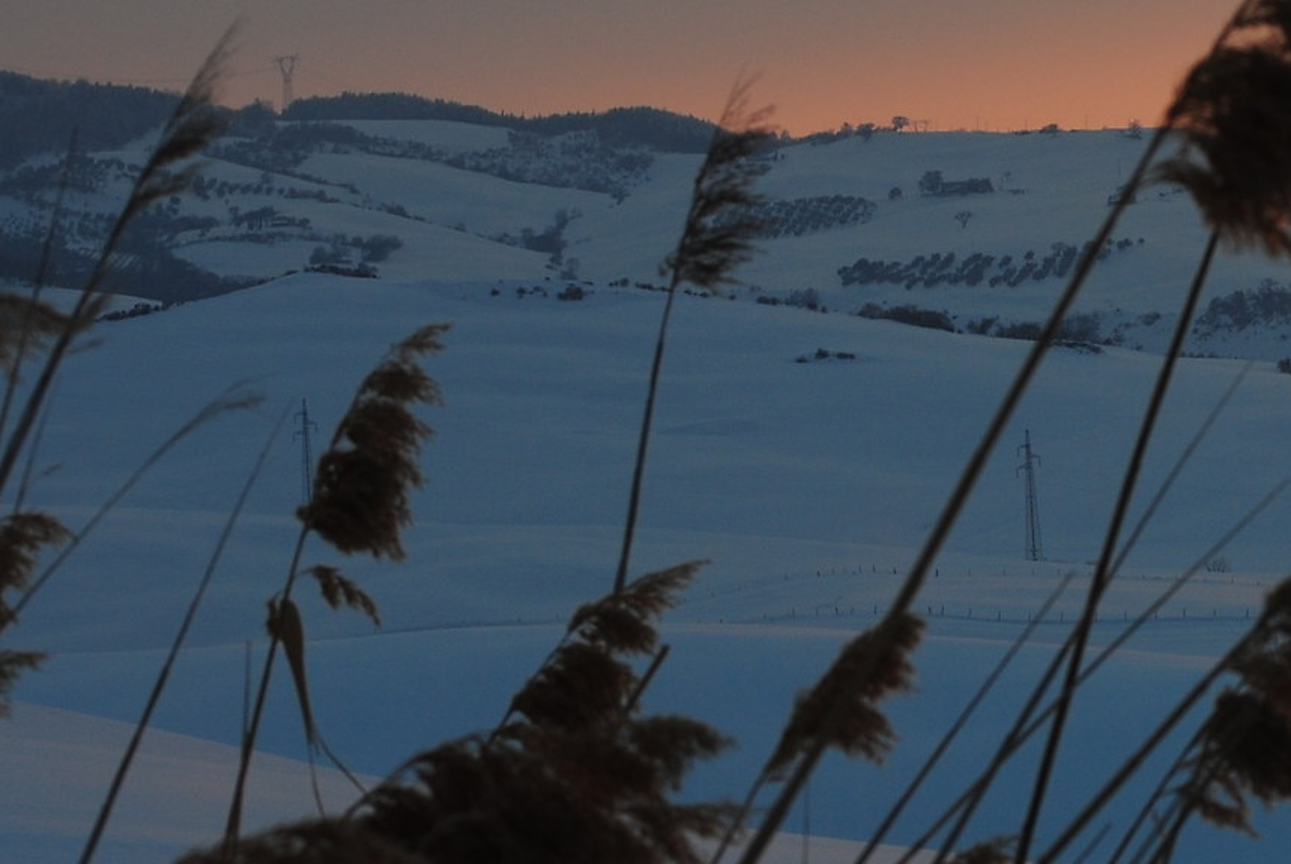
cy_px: 398
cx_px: 1381
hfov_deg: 8.9
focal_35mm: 230
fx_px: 8272
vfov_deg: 6.0
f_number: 11
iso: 100
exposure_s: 1/125
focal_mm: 55
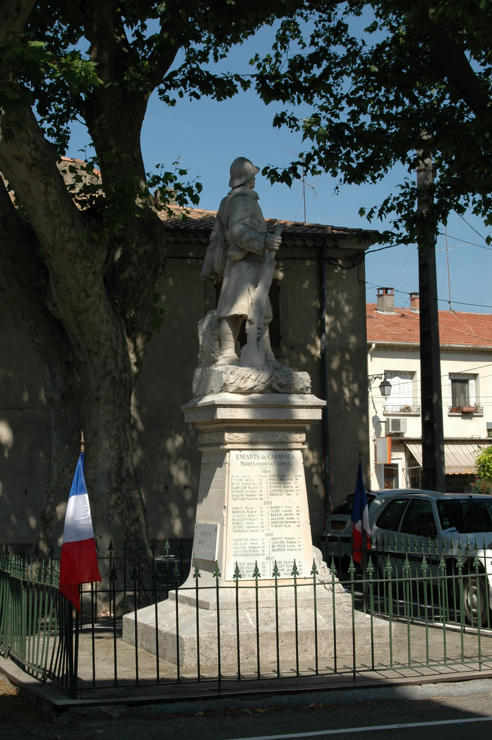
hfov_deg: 20.6
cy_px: 370
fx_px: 1355
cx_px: 246
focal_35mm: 66
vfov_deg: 30.5
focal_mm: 44
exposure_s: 1/400
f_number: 10
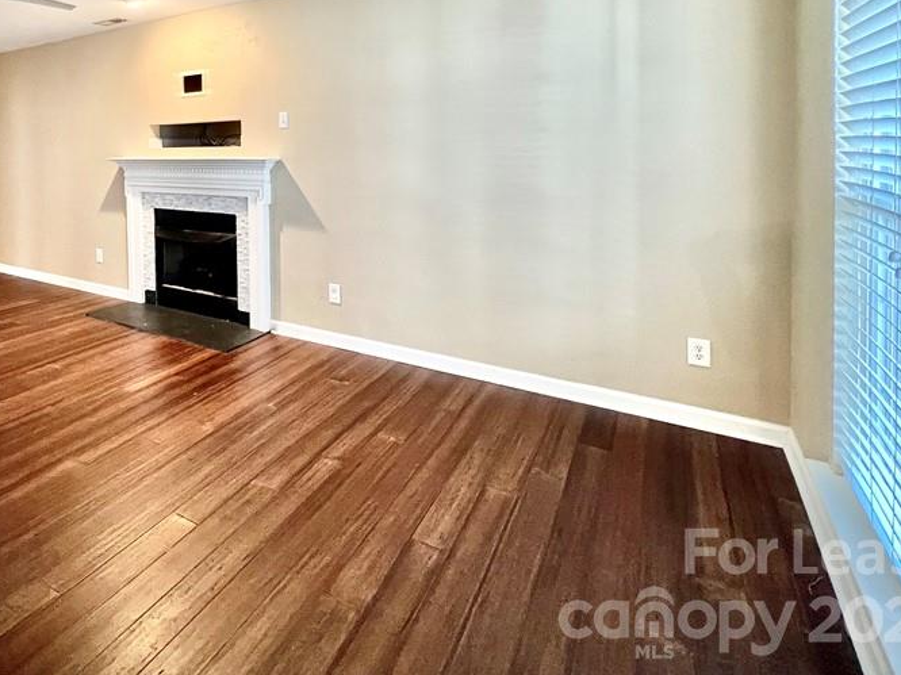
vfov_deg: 62.1
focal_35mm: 20
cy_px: 166
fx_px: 520
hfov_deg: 77.8
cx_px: 268
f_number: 1.8
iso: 500
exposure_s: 1/60
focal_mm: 1.57
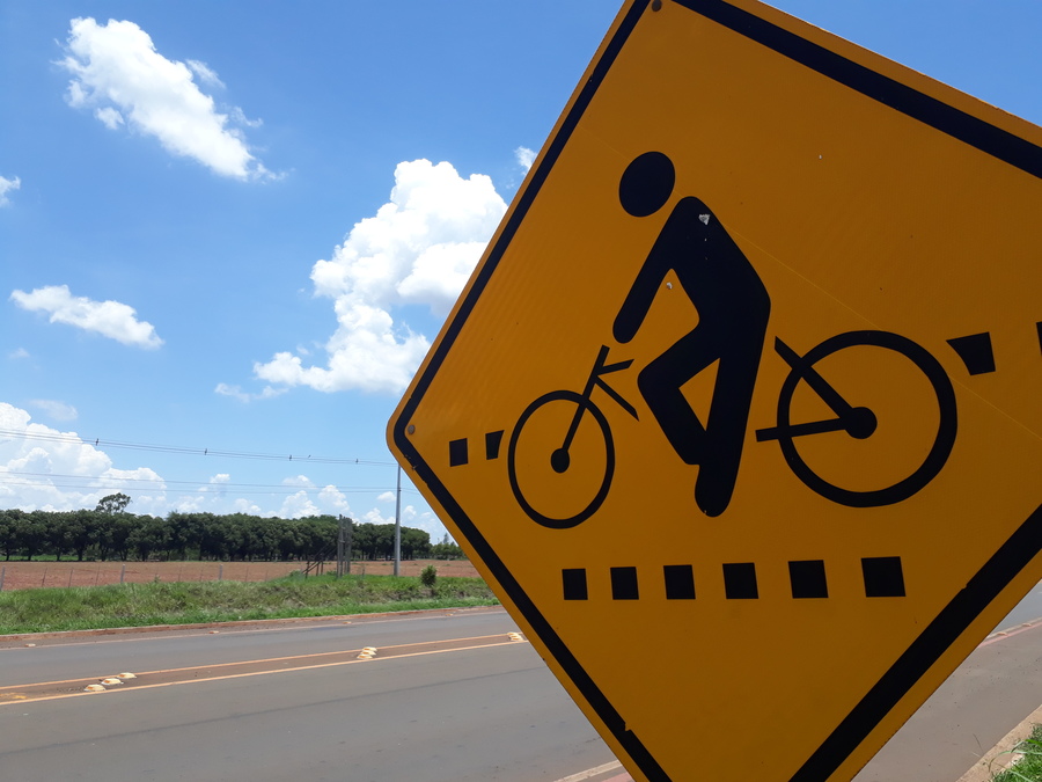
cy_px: 391
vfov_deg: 51.4
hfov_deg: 65.3
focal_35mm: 27
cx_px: 521
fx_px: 813
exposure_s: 1/1567
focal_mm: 3.6
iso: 40
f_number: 1.9
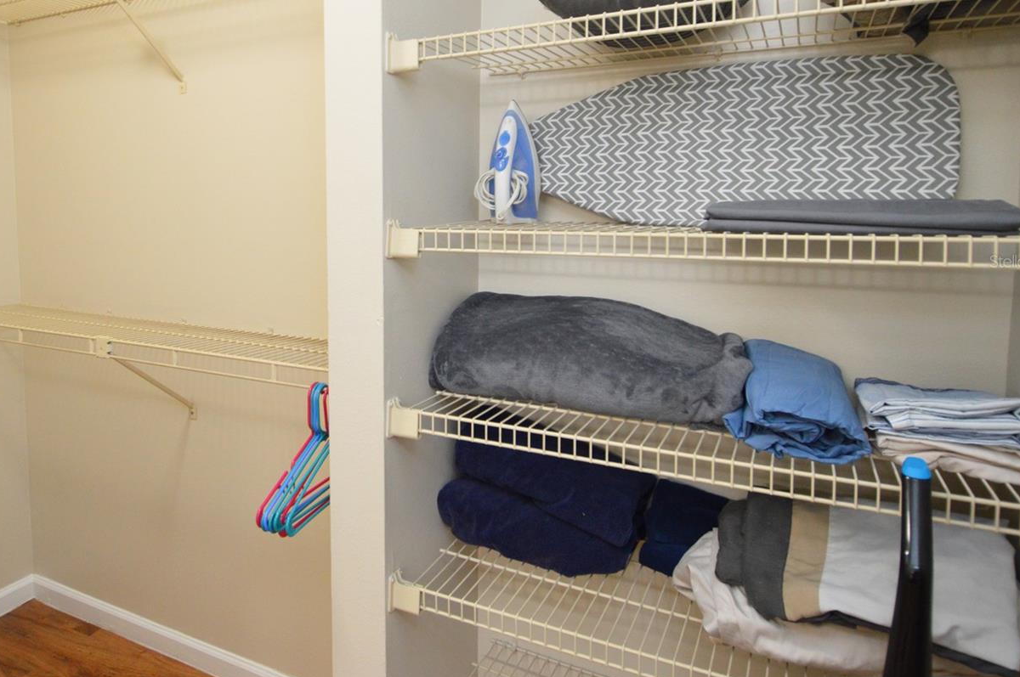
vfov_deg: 52.5
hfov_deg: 72.6
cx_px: 385
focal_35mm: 24
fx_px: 679
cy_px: 261
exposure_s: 1/60
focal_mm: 12
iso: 1100
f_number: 4
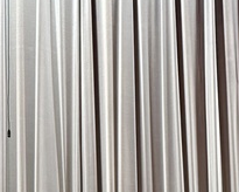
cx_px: 371
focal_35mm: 117
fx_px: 828
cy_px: 377
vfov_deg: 11.9
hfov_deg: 15.1
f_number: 1.78
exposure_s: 1/60
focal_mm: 6.76
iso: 640
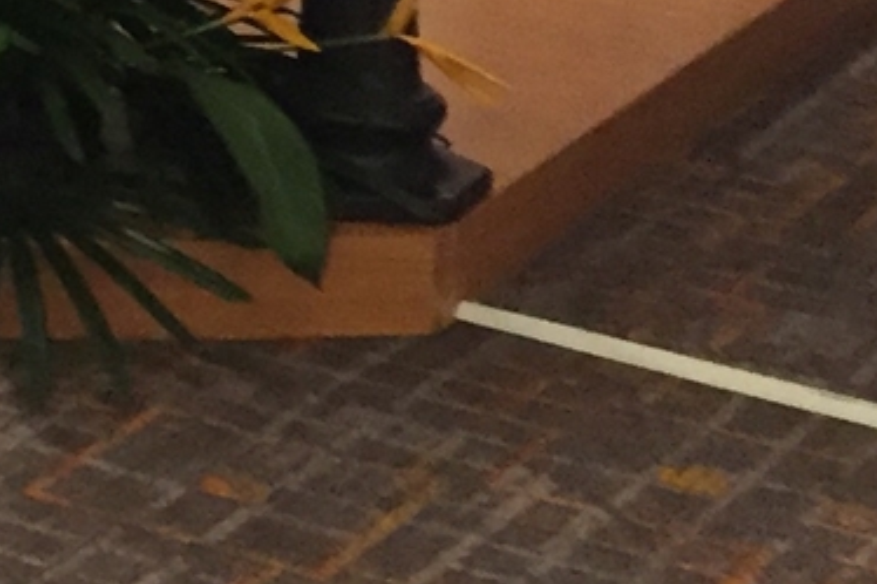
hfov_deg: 11.4
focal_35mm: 158
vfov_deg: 7.9
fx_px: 3847
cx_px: -1021
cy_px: -902
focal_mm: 4.15
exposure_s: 1/20
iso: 250
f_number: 2.2
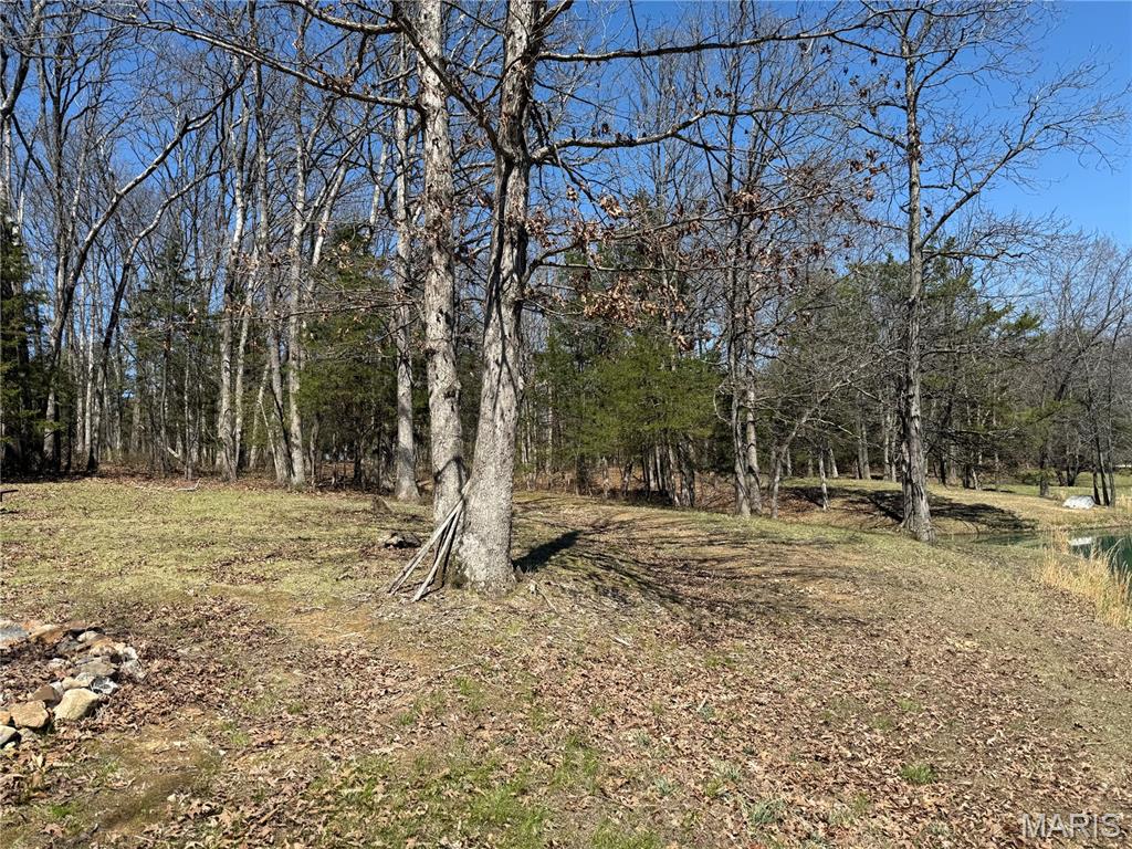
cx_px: 566
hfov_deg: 71.6
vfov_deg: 56.8
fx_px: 785
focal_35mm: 24
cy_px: 424
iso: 80
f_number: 1.78
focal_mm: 6.76
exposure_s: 1/3145
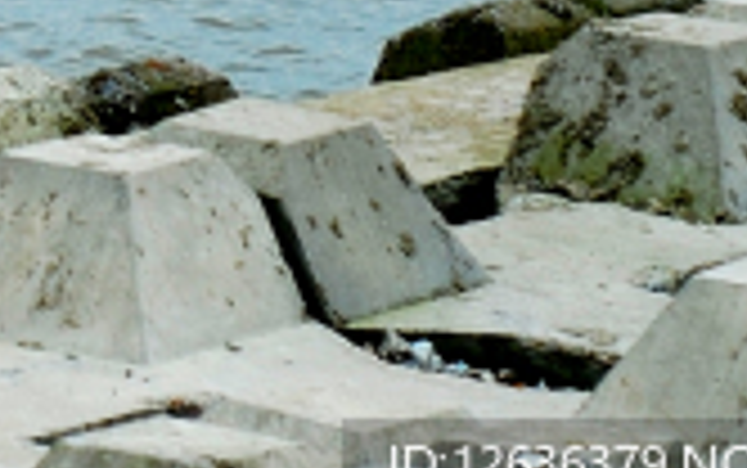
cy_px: -988
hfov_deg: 4.4
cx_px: -896
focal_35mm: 471
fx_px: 9595
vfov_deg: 2.7
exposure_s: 1/800
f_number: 5.6
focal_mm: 50
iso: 100
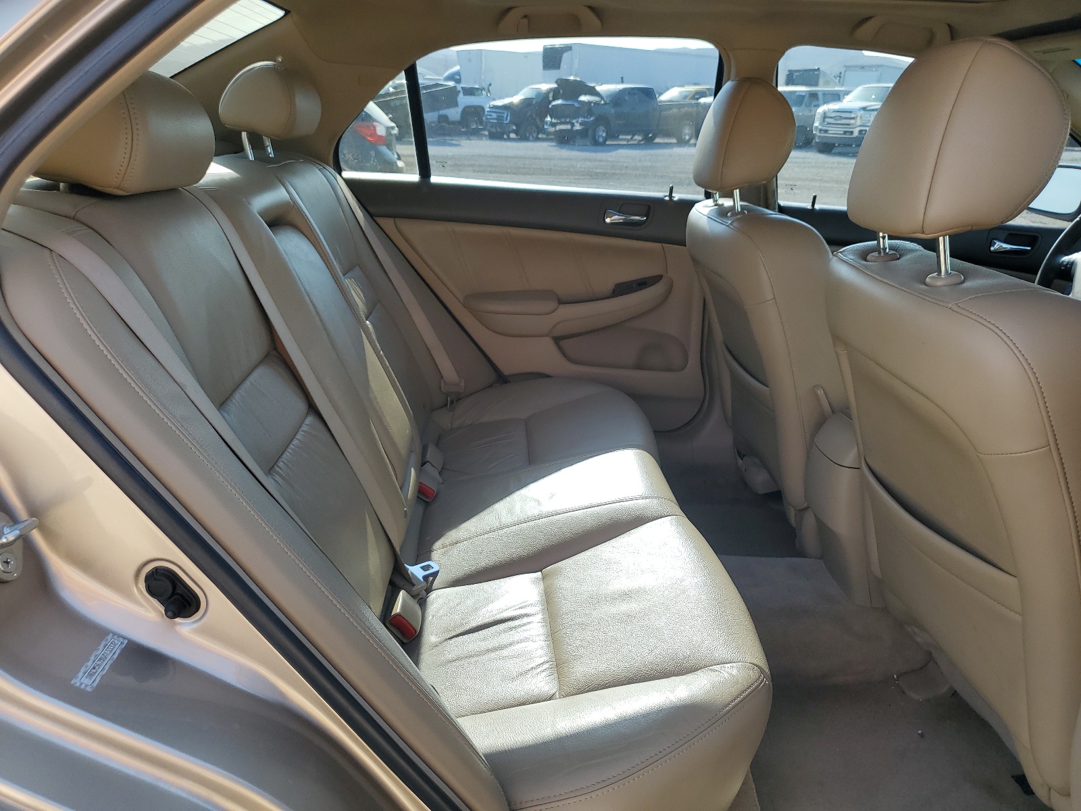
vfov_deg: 53.1
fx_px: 812
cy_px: 406
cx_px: 540
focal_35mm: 26
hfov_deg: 67.3
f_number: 1.5
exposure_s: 1/455
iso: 50
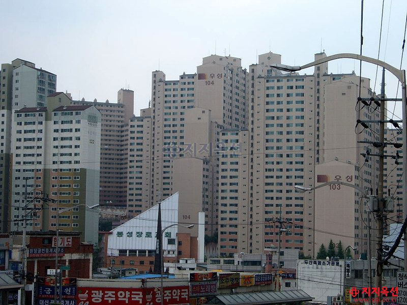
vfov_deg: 17.4
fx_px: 999
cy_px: 152
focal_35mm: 85
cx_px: 204
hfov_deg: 23.0
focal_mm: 14.2
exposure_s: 1/90
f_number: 8.8
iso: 63
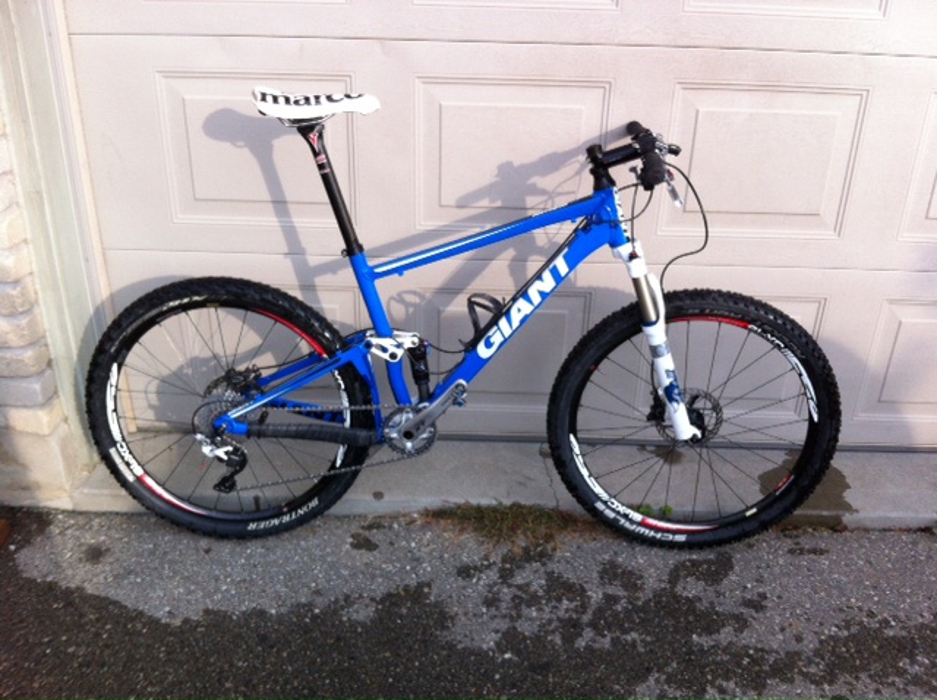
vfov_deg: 40.6
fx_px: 946
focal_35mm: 35
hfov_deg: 52.7
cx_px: 468
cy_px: 350
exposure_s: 1/670
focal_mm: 3.85
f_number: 2.8
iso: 80
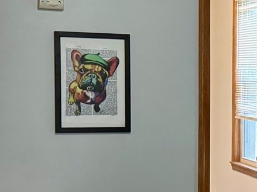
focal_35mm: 112
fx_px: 831
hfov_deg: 16.4
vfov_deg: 13.2
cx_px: 358
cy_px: 141
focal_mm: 6.76
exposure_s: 1/60
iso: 800
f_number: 1.78
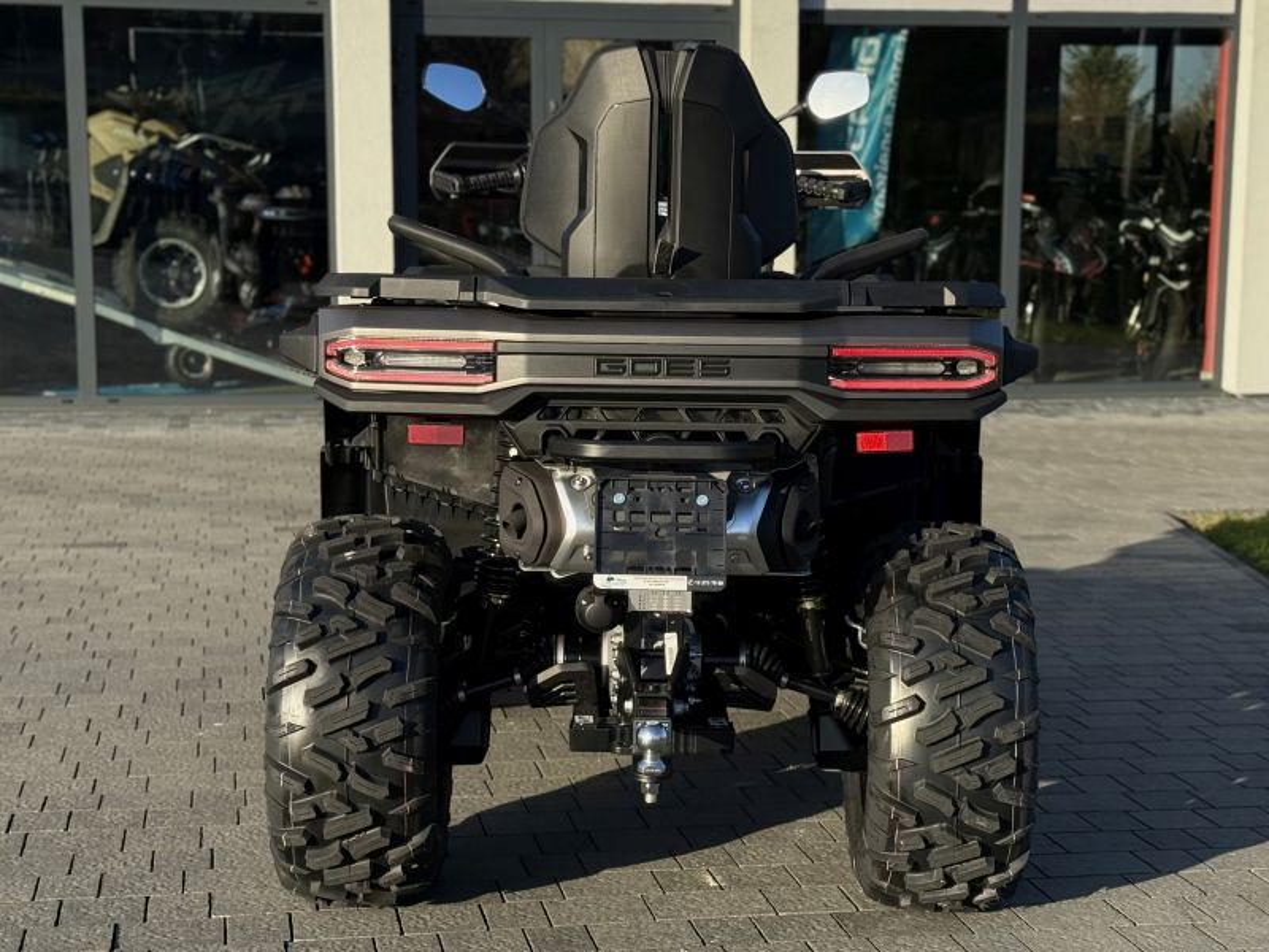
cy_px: 476
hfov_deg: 39.7
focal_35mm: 48
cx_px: 634
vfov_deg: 30.3
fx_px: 1760
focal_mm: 6.76
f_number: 1.78
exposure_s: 1/2865
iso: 100
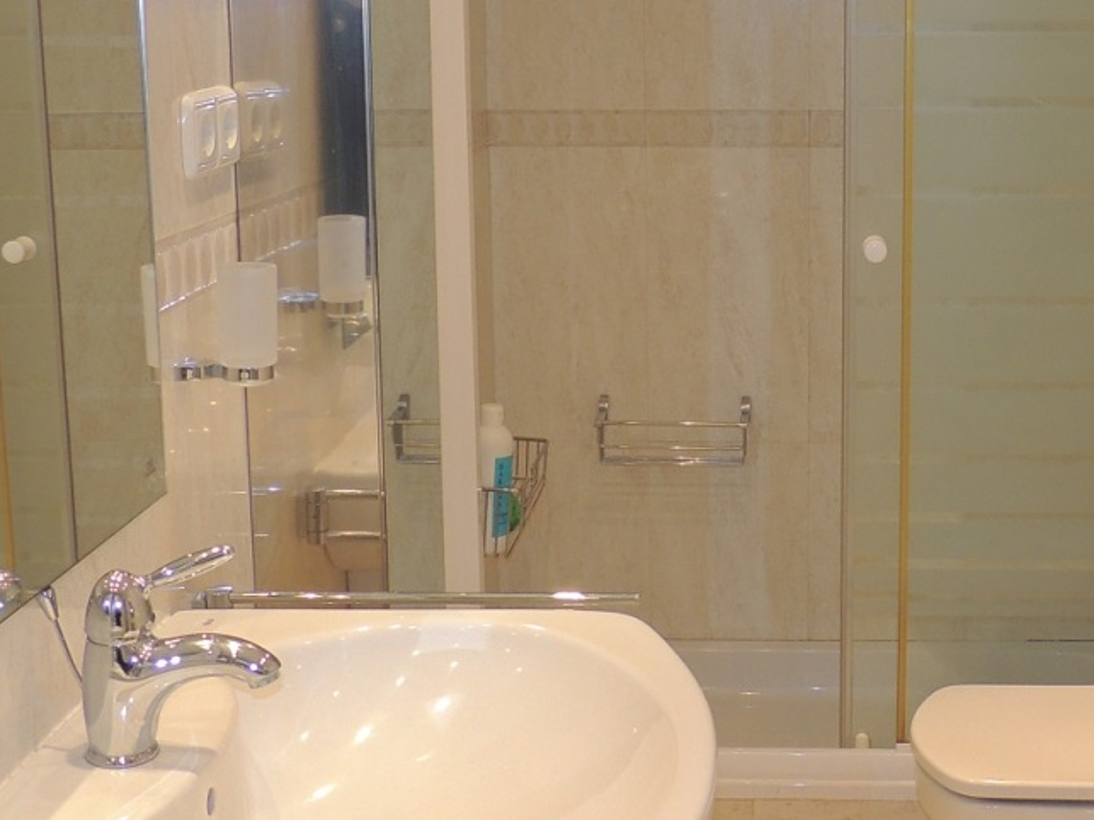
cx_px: 749
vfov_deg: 26.0
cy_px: 276
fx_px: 1769
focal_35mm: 56
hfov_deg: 34.0
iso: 110
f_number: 3
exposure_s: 1/40
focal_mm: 4.3
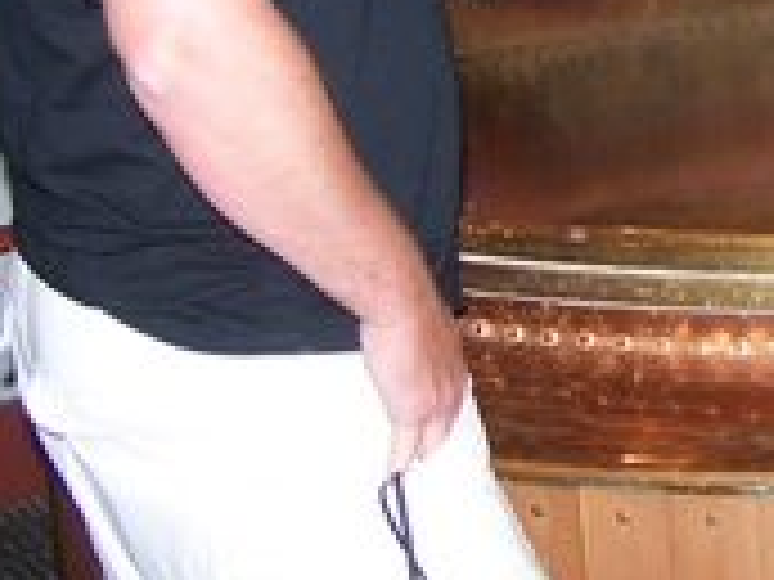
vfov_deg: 12.8
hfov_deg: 16.4
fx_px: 2549
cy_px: -58
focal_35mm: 114
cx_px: 974
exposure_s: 1/60
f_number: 2.8
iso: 140
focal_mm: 6.3
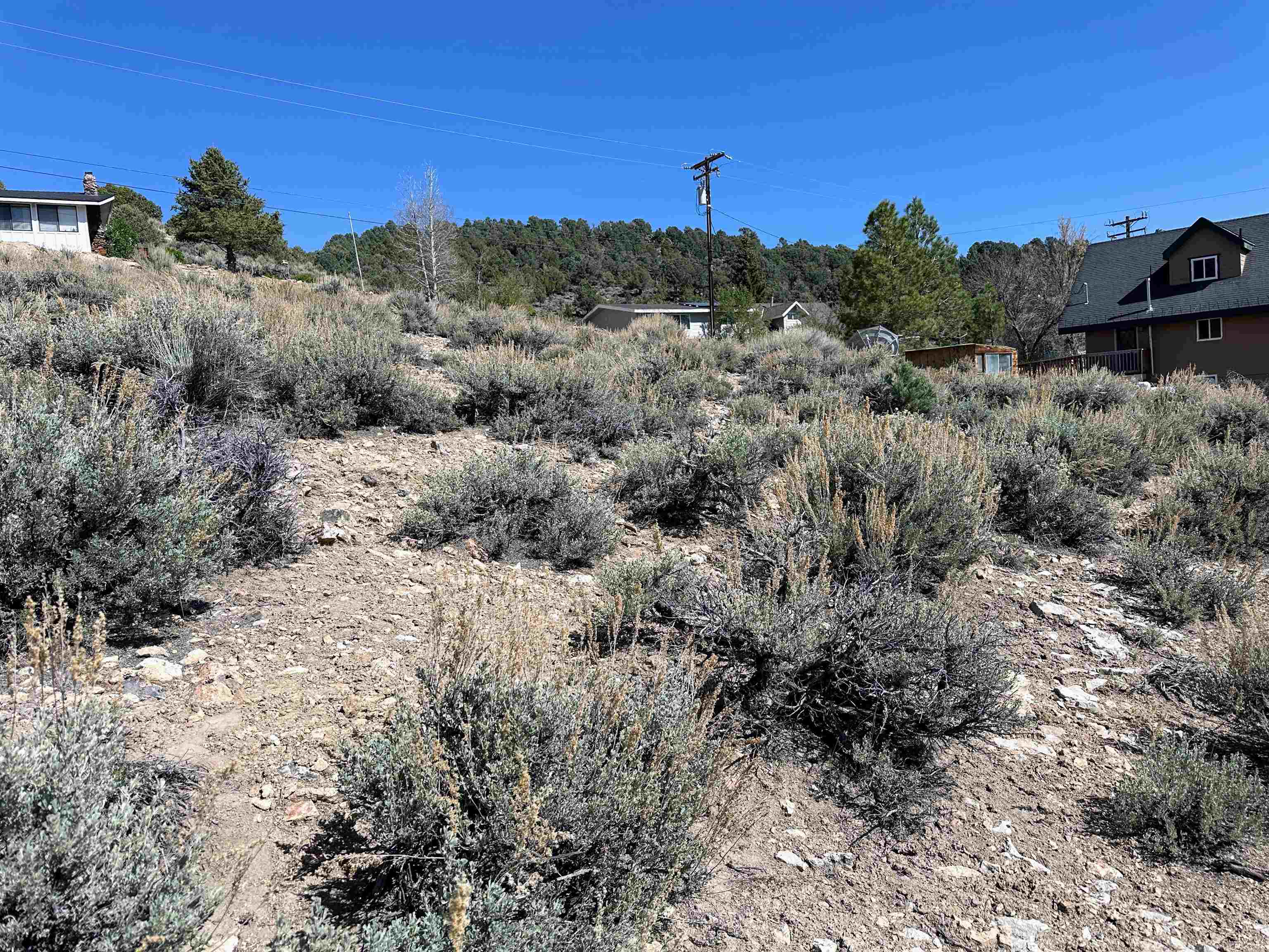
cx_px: 634
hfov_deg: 71.6
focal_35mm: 24
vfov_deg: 56.8
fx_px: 880
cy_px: 476
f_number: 1.78
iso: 80
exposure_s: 1/5000
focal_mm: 6.86
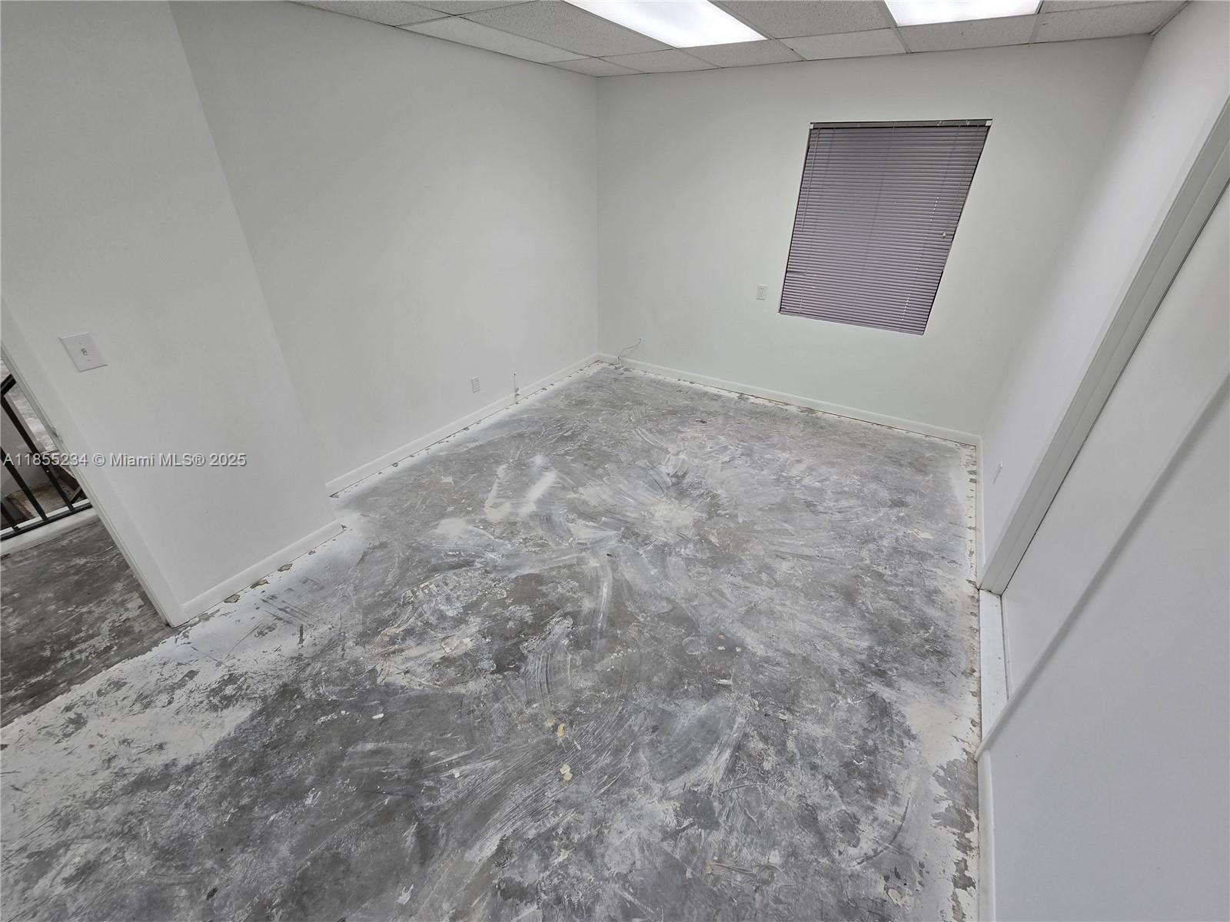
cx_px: 615
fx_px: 462
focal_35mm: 13
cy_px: 461
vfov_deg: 89.9
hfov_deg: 106.2
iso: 50
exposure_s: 1/60
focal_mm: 2.2
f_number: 2.2
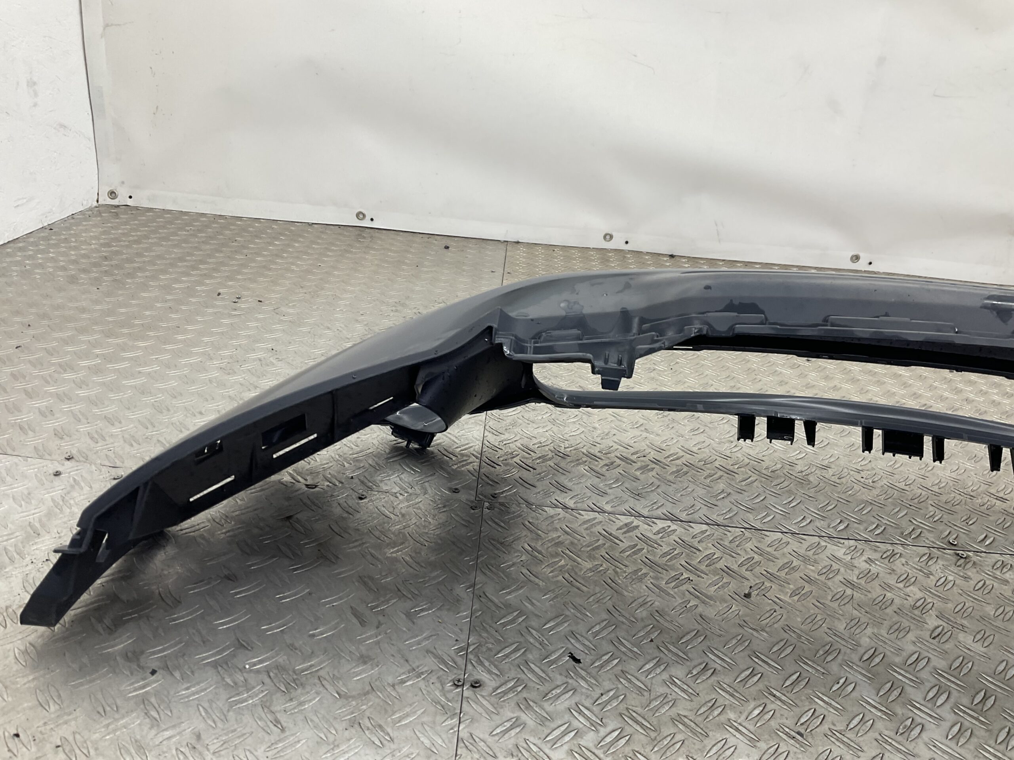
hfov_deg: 61.7
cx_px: 507
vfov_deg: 48.2
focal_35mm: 29
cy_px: 380
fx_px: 849
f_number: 1.8
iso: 32
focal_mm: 3
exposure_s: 1/120
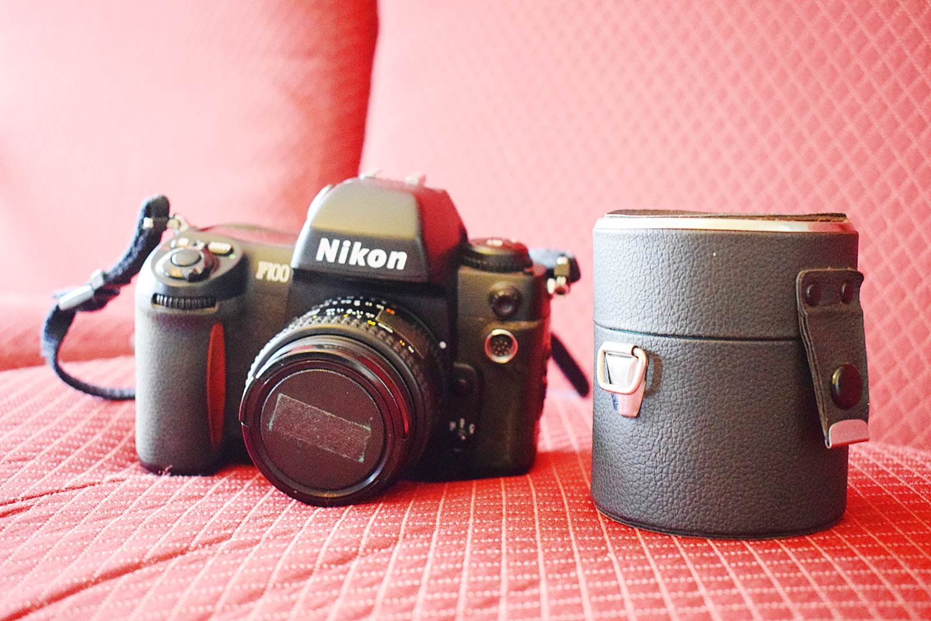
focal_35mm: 44
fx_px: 1125
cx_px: 466
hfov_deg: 45.0
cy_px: 310
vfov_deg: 30.9
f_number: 4.2
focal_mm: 29
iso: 6400
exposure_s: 1/40
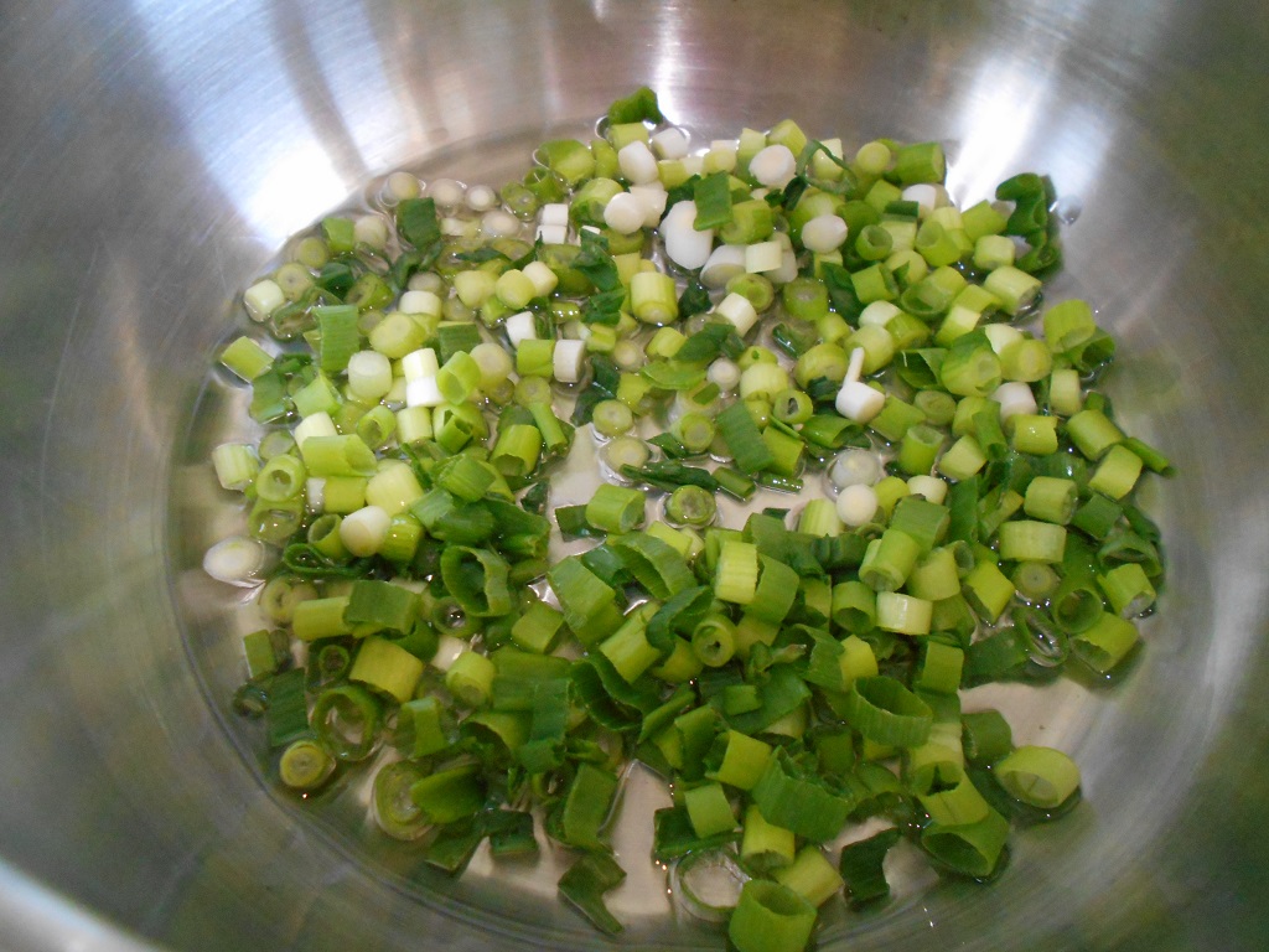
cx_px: 634
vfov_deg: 53.1
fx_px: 953
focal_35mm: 26
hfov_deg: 67.3
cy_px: 476
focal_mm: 4.6
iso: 800
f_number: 3.2
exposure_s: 1/30
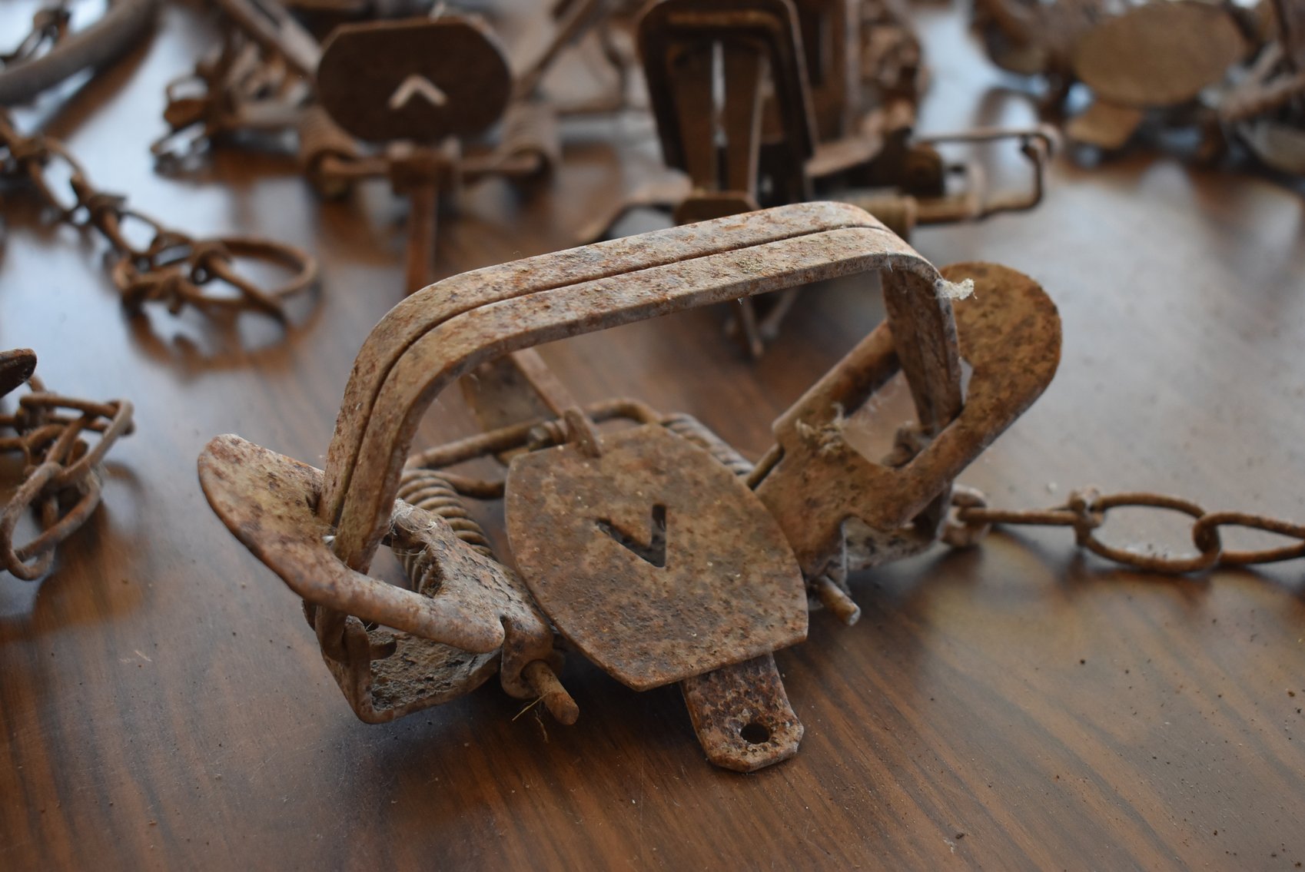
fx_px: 1850
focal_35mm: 51
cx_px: 652
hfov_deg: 38.9
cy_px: 436
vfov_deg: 26.5
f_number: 4.5
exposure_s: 1/160
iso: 800
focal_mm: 34
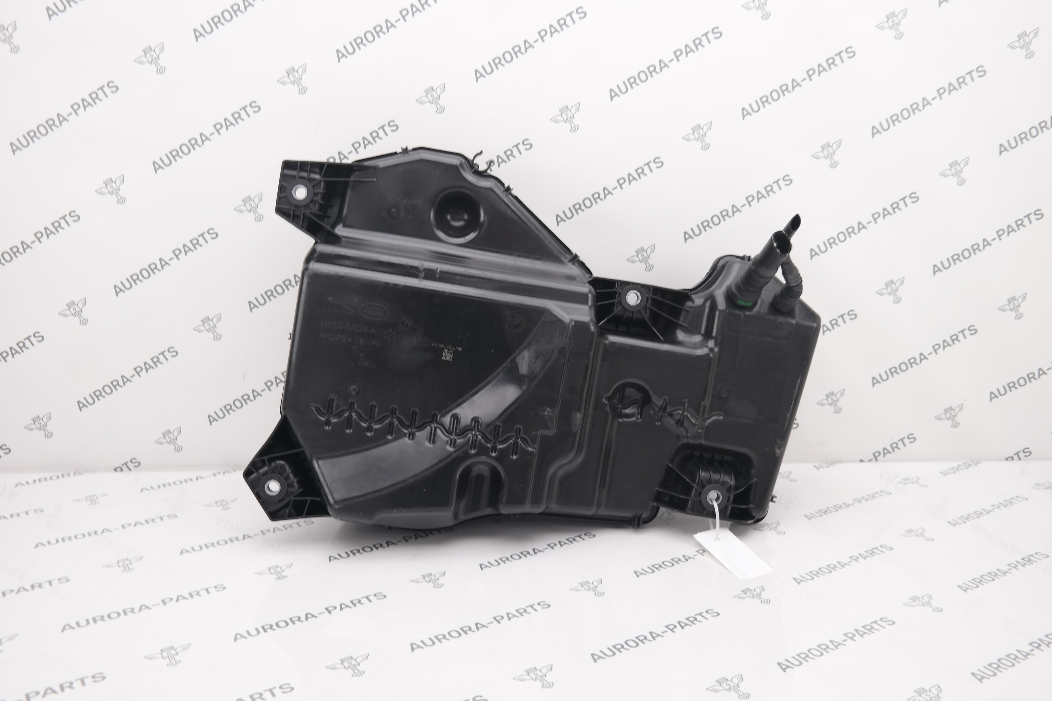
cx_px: 526
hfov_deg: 61.9
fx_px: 877
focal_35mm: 30
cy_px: 350
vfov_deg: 43.6
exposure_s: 1/80
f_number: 3.5
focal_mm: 20
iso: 100
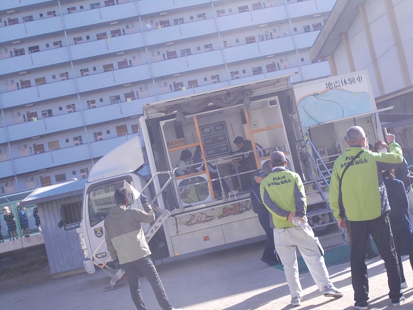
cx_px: 206
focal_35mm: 58
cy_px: 155
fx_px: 692
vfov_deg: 25.2
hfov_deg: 33.2
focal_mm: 10.3
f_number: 4.9
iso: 100
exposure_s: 1/250
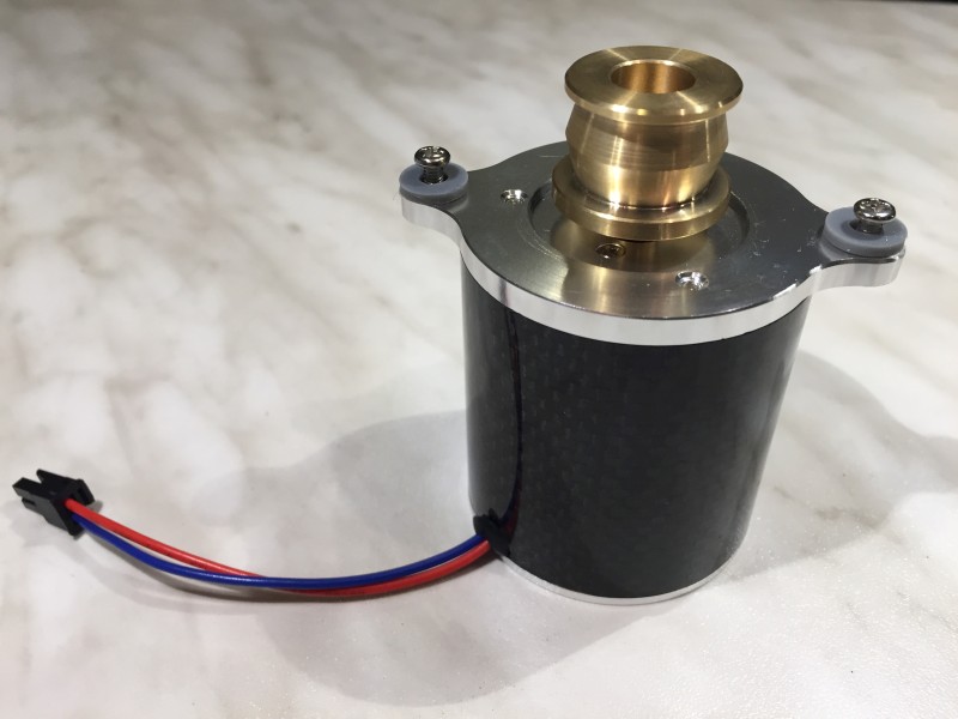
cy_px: 360
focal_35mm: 29
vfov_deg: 48.2
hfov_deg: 61.7
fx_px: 803
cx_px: 479
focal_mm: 4.15
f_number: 2.2
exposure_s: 1/33
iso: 50
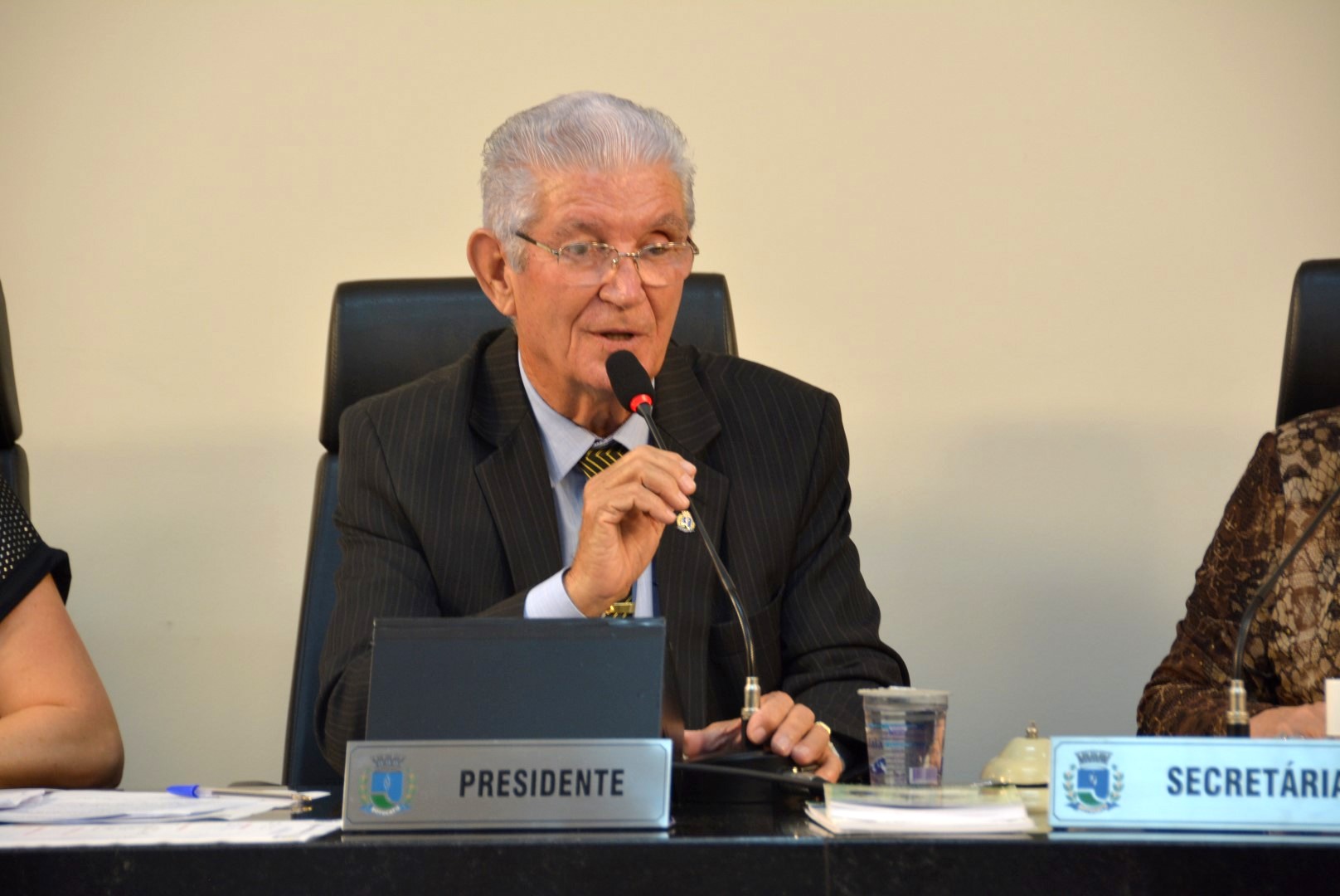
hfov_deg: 11.4
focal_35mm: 180
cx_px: 670
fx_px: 6705
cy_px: 448
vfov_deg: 7.6
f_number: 5.3
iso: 450
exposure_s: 1/60
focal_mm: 120
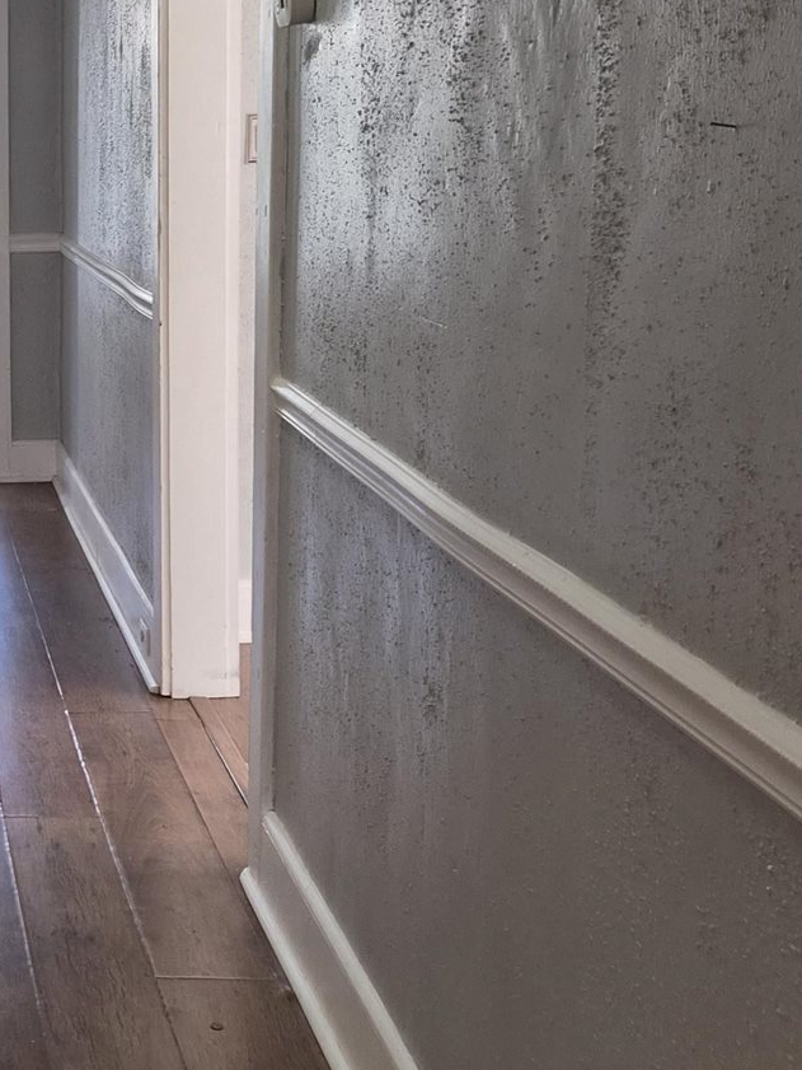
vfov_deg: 30.6
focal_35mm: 63
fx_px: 1946
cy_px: 417
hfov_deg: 21.1
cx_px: -240
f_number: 1.8
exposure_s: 1/120
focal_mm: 5.4
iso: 160
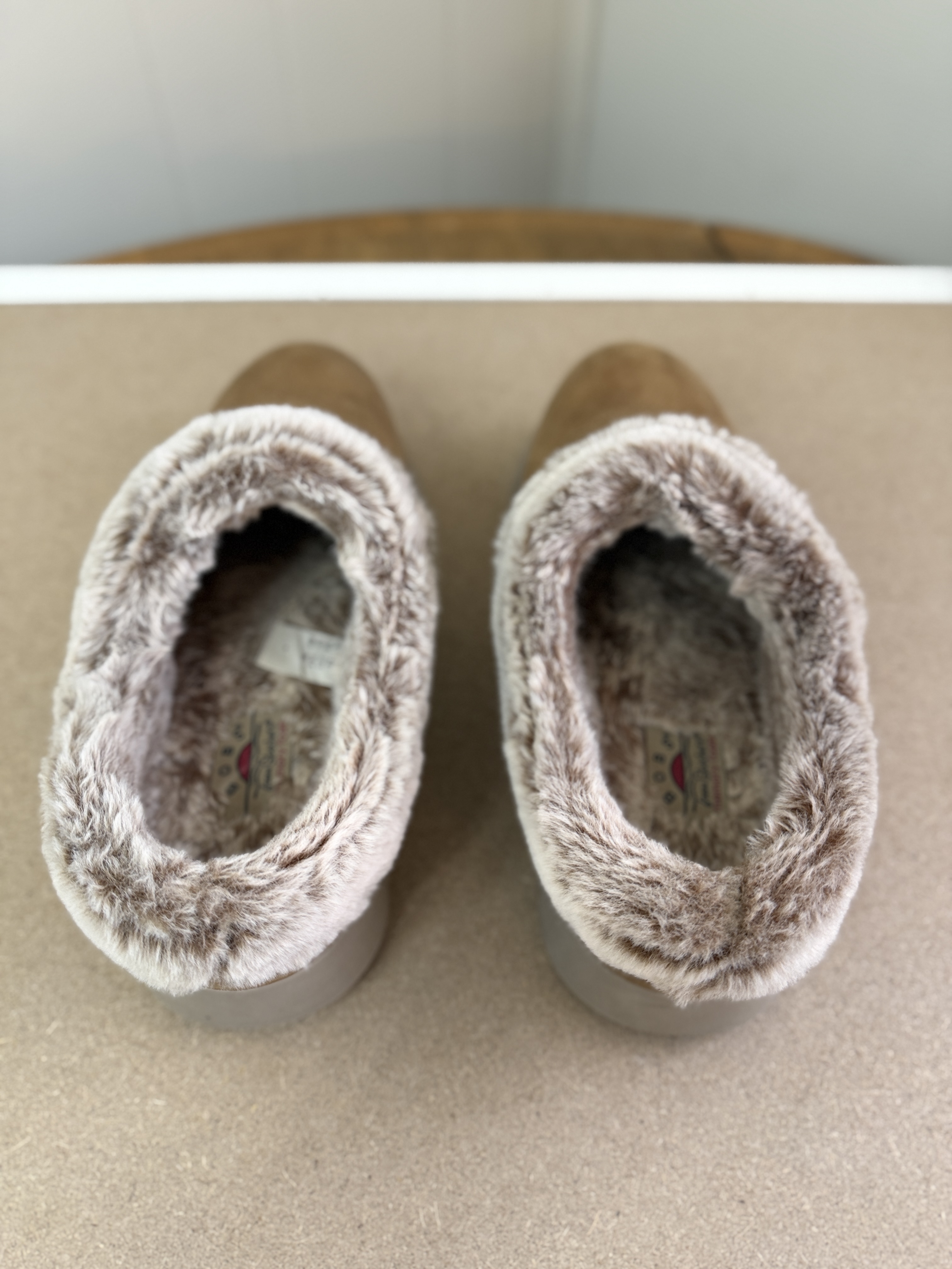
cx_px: 476
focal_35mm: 24
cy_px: 634
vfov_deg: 71.6
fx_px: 880
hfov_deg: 56.8
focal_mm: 6.76
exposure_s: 1/60
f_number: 1.78
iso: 125
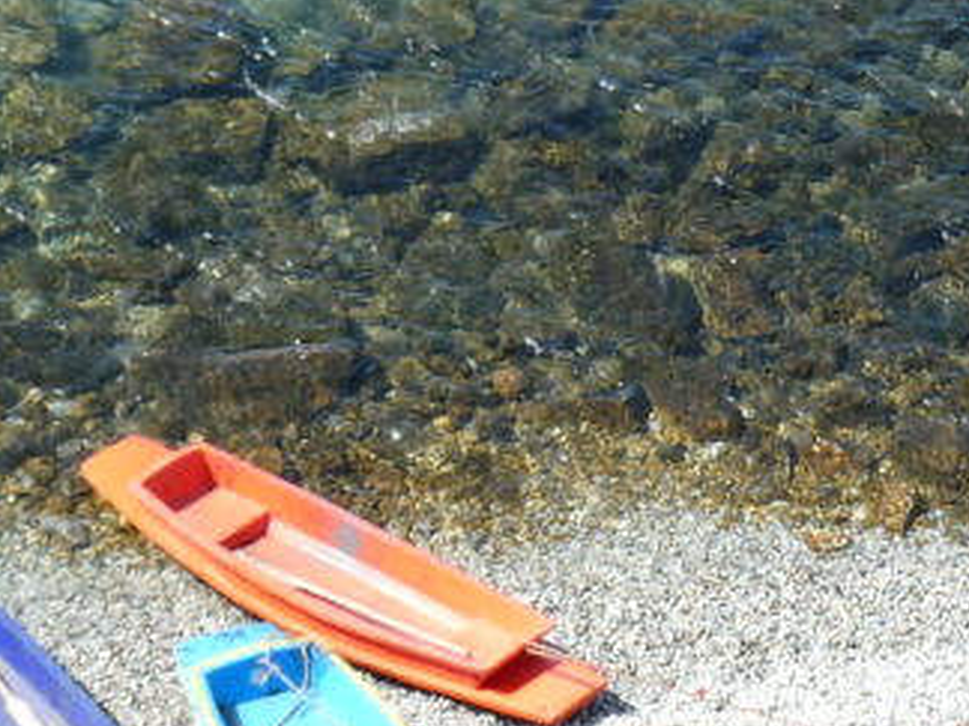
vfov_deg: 9.2
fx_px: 4423
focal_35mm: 158
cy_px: -242
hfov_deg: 12.5
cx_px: 332
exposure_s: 1/250
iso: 80
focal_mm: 9
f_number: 4.1
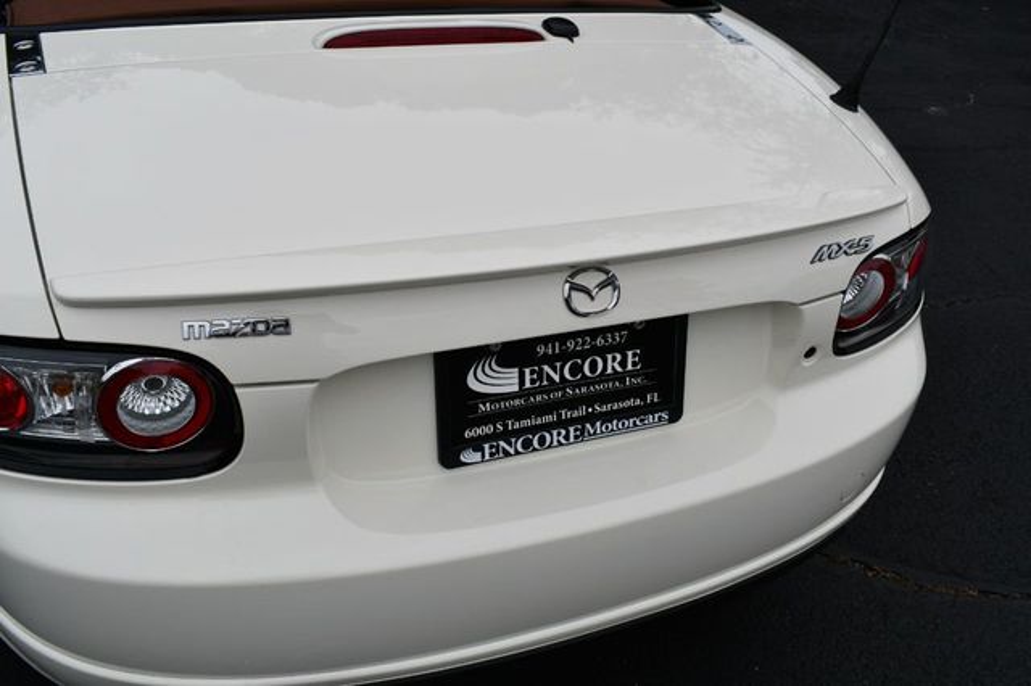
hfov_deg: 57.2
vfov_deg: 39.9
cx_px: 516
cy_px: 343
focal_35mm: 33
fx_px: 945
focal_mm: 22
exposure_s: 1/400
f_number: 10
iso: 100
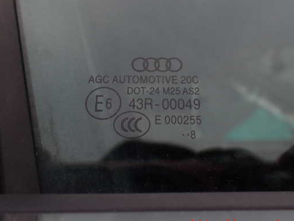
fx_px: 297
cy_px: 104
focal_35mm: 35
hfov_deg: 52.6
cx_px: 149
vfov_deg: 40.7
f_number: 3.2
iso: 100
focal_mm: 5.4
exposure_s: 1/500
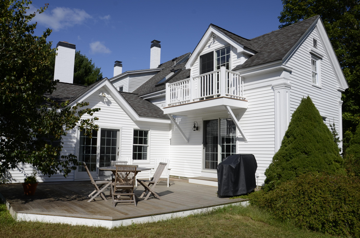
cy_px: 119
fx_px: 269
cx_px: 180
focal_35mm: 27
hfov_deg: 67.5
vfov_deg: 47.7
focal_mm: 18
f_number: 10
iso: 100
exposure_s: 1/400
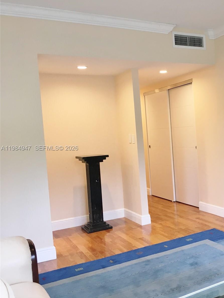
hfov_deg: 34.8
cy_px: 148
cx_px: 201
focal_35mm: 39
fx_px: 337
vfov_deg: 47.9
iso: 50
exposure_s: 1/30
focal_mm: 4.15
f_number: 2.2
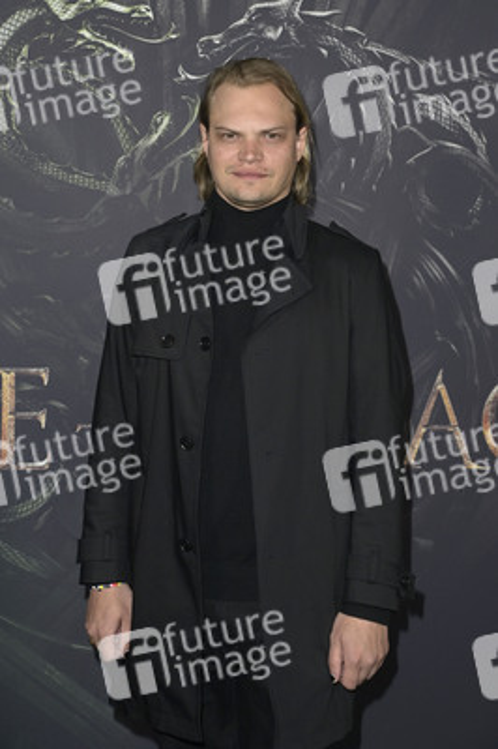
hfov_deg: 20.6
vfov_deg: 30.5
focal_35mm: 66
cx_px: 249
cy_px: 374
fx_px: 1372
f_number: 5.6
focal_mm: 66
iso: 500
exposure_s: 1/250
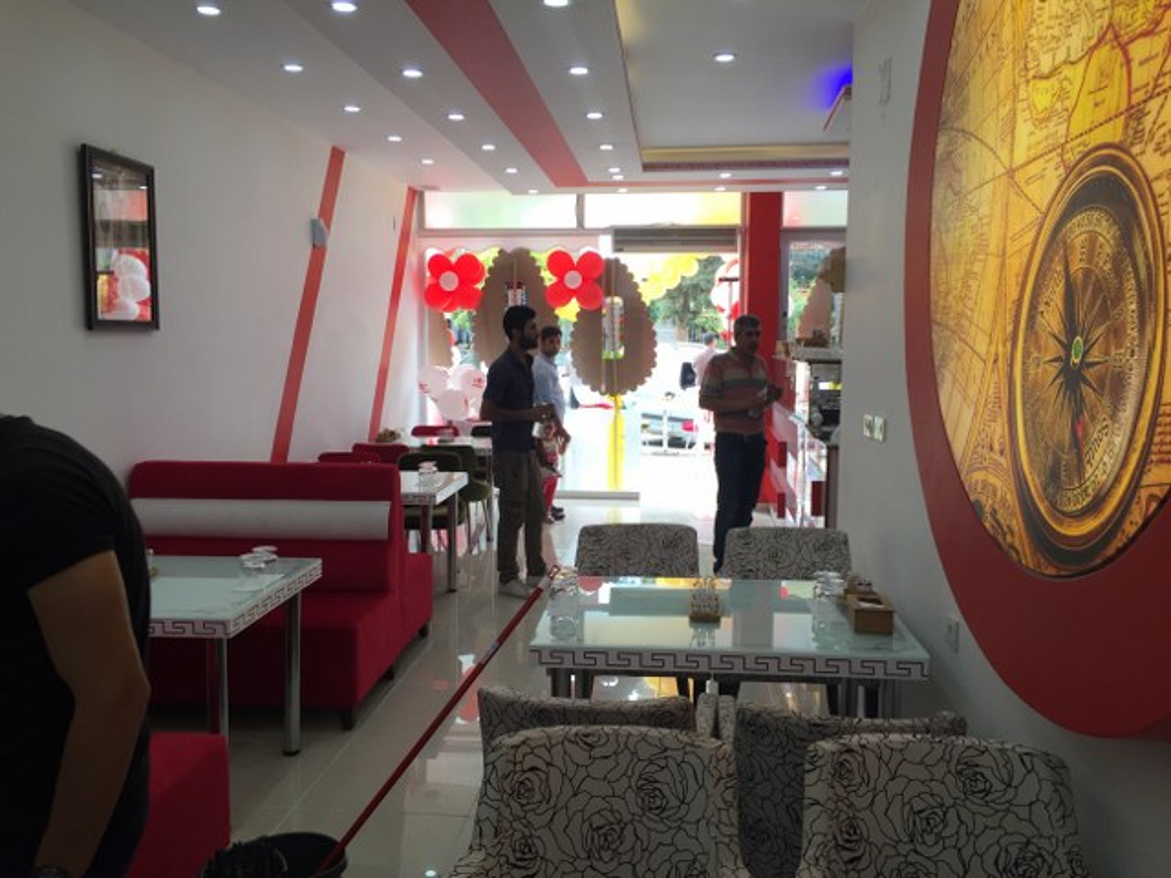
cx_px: 586
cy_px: 439
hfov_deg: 61.7
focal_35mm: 29
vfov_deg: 48.2
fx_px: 981
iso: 32
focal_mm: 4.15
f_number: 2.2
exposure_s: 1/120
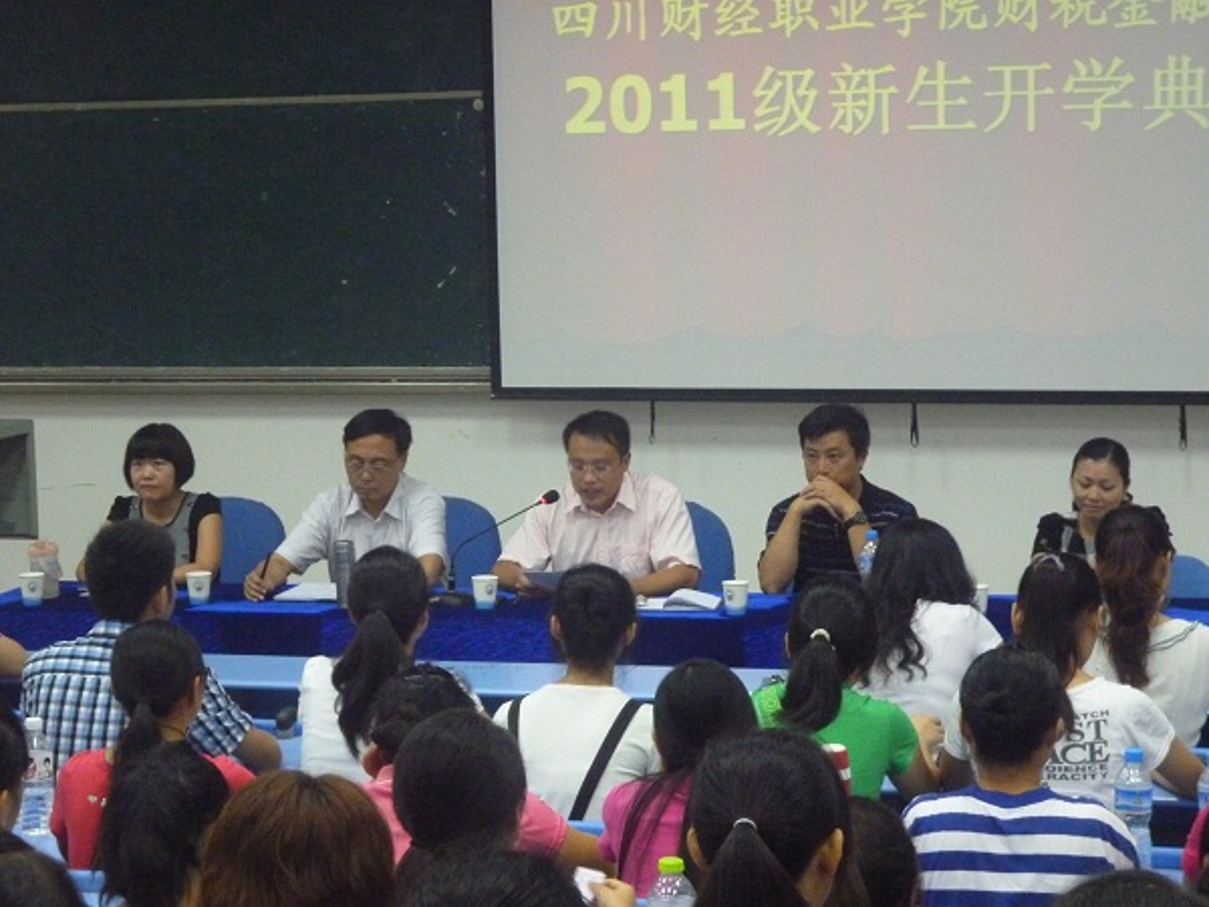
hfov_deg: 22.5
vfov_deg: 17.0
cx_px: 604
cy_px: 454
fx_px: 3039
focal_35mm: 87
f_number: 5.8
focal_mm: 15.5
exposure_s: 1/13
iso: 800
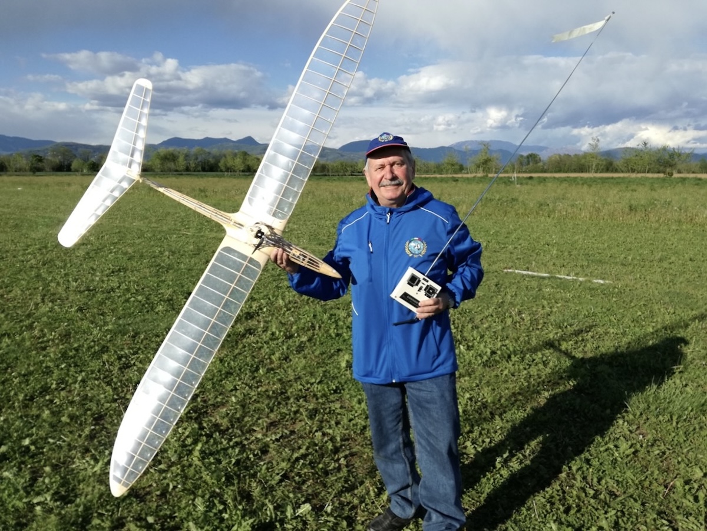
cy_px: 266
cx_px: 354
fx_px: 551
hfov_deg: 65.3
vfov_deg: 51.4
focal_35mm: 27
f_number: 2
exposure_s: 1/1269
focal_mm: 3.79
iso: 50
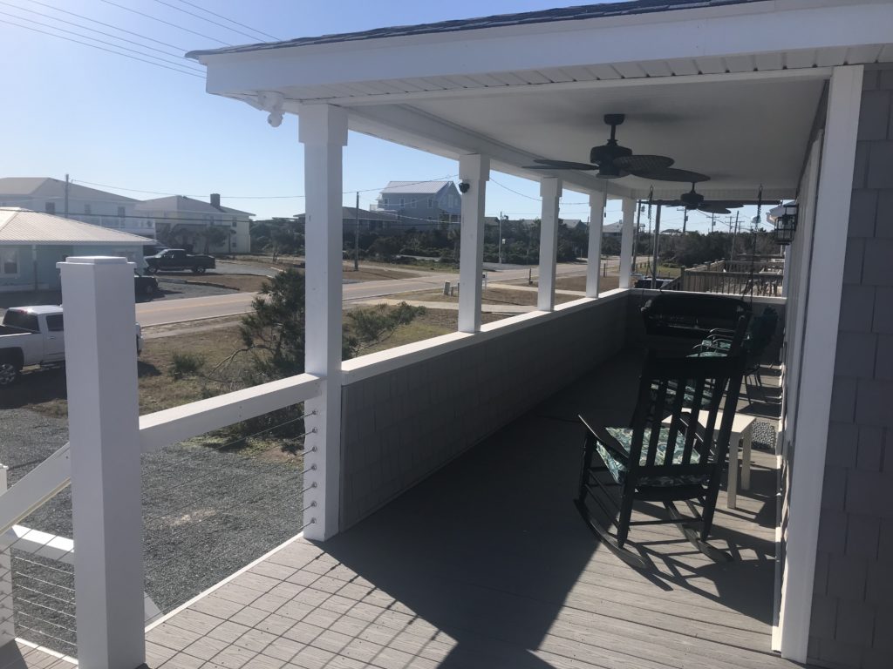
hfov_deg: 63.4
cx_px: 446
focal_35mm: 28
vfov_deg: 49.7
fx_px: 722
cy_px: 334
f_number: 1.8
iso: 20
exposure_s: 1/2660
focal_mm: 3.99
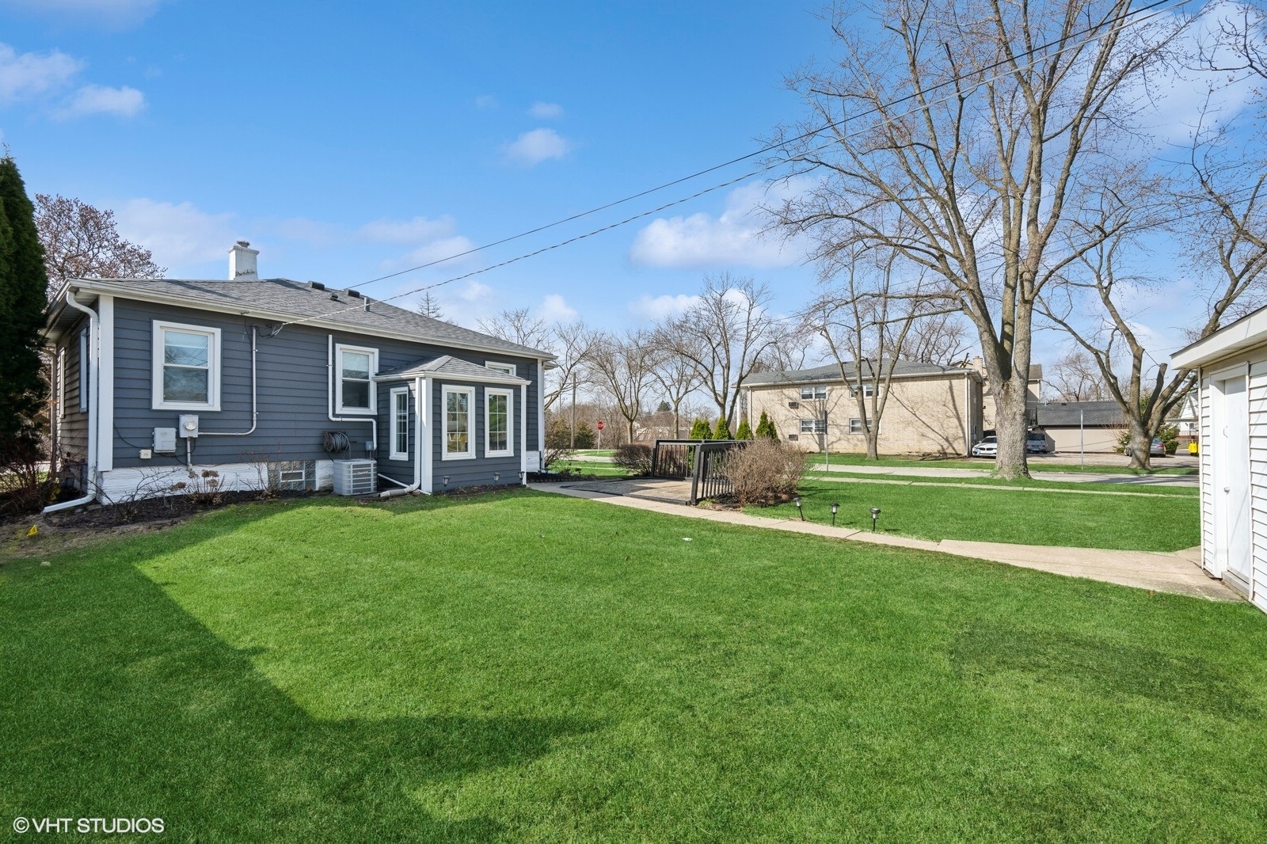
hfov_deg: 104.3
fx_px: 493
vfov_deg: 81.2
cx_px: 634
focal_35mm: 14
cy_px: 422
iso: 200
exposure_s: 1/400
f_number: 9
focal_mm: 14
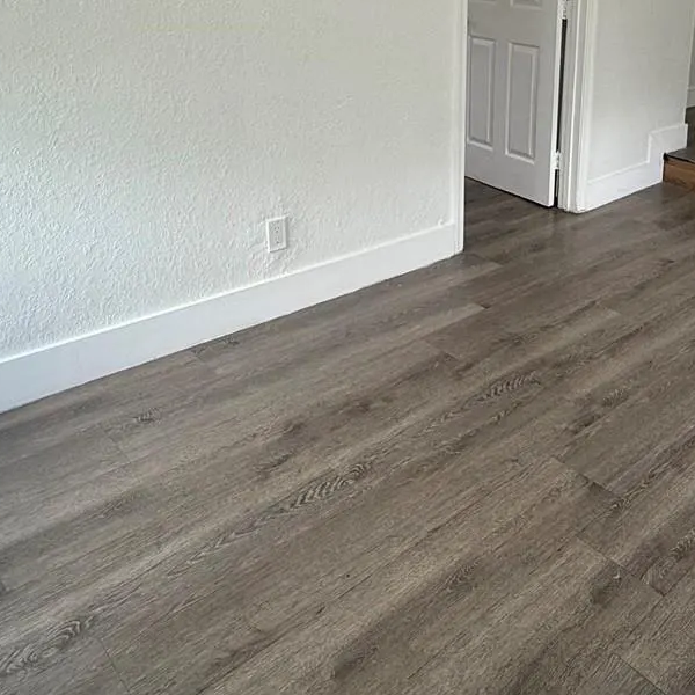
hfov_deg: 47.9
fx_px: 750
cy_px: 139
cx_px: 520
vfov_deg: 47.1
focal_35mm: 33
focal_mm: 2.22
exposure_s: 1/120
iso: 64
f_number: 2.2
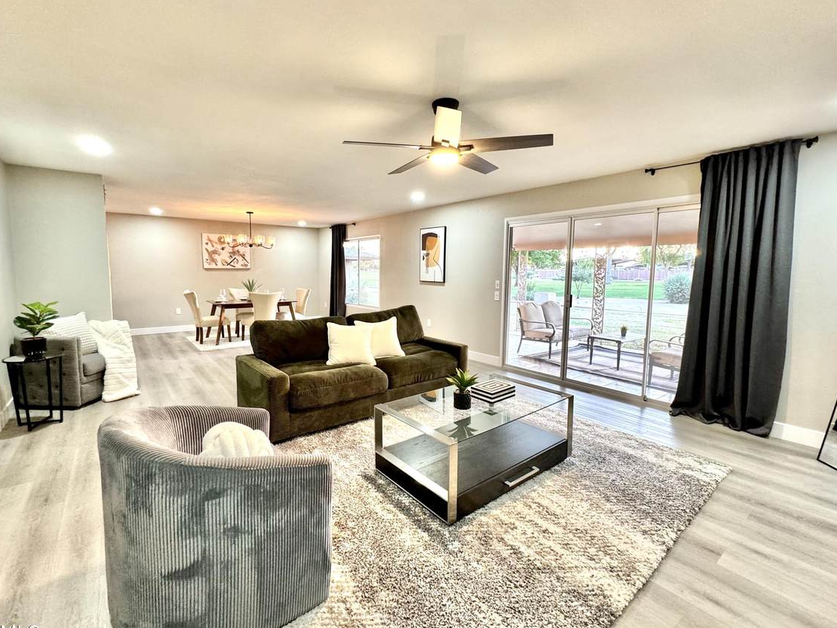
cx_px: 398
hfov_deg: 94.4
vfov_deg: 78.1
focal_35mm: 16
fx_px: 387
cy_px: 307
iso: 250
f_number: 2.2
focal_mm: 2.22
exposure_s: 1/60
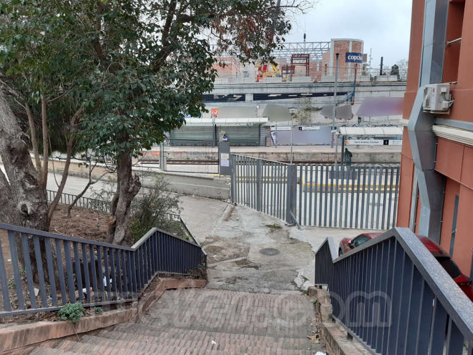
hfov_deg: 67.3
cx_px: 236
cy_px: 178
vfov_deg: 53.1
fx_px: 355
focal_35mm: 26
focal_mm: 3.92
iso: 40
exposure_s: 1/137
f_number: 1.7
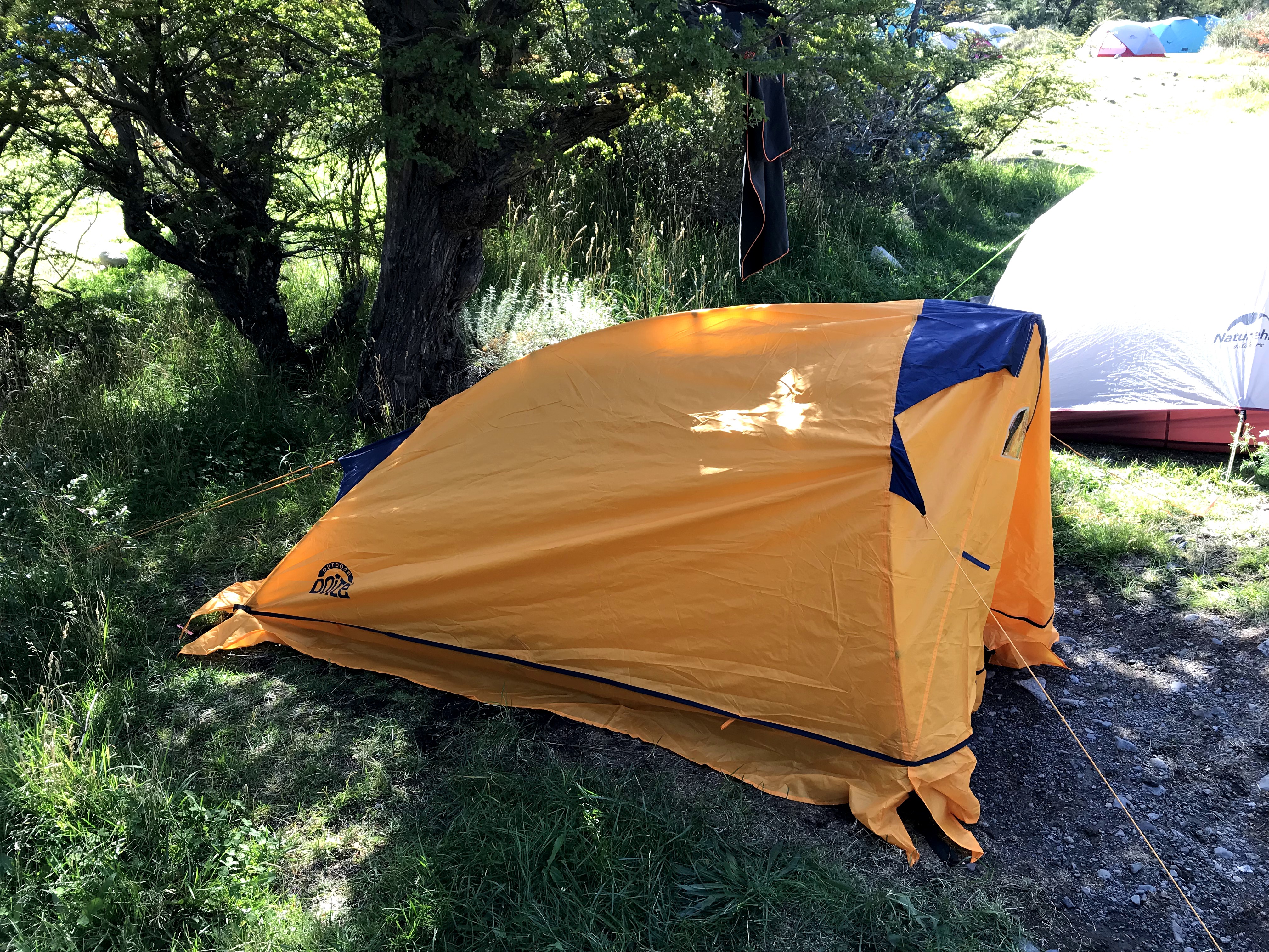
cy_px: 476
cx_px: 634
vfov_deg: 49.7
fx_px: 1026
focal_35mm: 28
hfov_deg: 63.4
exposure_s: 1/187
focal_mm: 3.99
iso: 20
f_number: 1.8
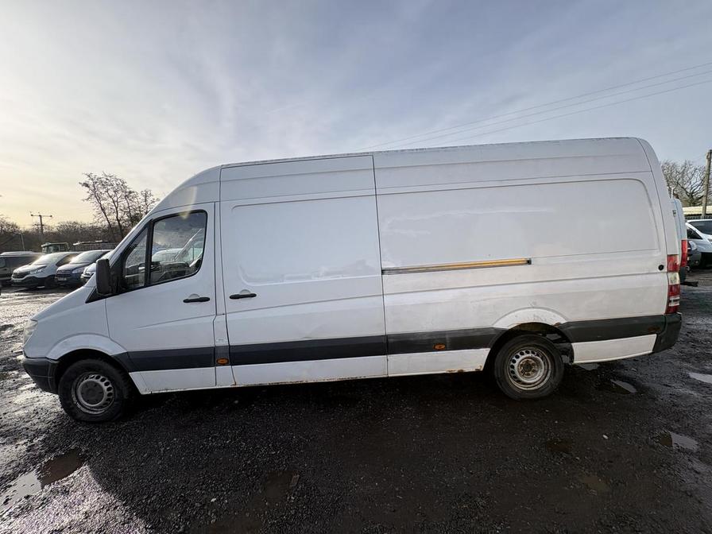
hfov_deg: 102.1
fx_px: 288
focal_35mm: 14
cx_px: 356
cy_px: 267
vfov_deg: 85.7
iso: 40
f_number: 2.2
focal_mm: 2.22
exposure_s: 1/1078
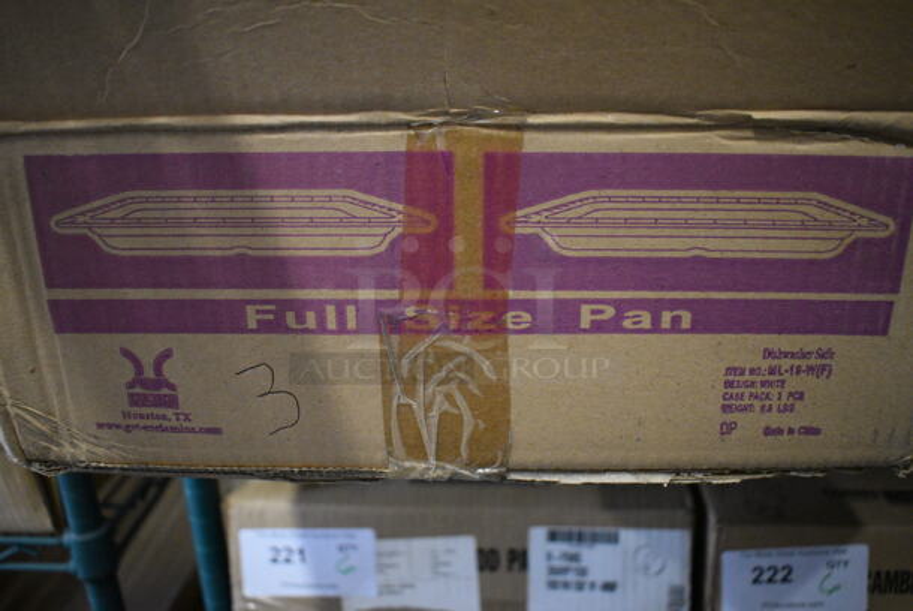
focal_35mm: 33
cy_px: 306
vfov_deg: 40.1
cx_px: 456
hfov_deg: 57.2
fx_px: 838
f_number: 3.8
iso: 3600
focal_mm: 22
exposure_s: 1/125
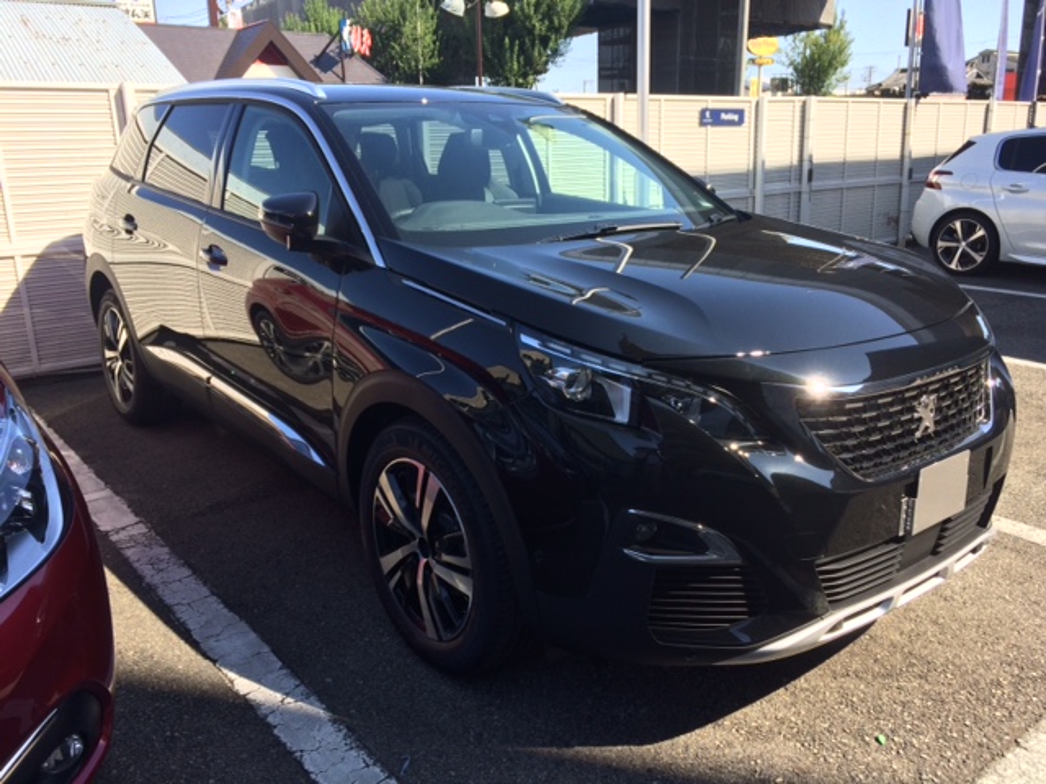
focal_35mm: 29
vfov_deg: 48.2
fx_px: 876
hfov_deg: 61.7
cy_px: 392
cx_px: 523
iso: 32
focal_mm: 4.15
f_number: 2.2
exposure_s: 1/805
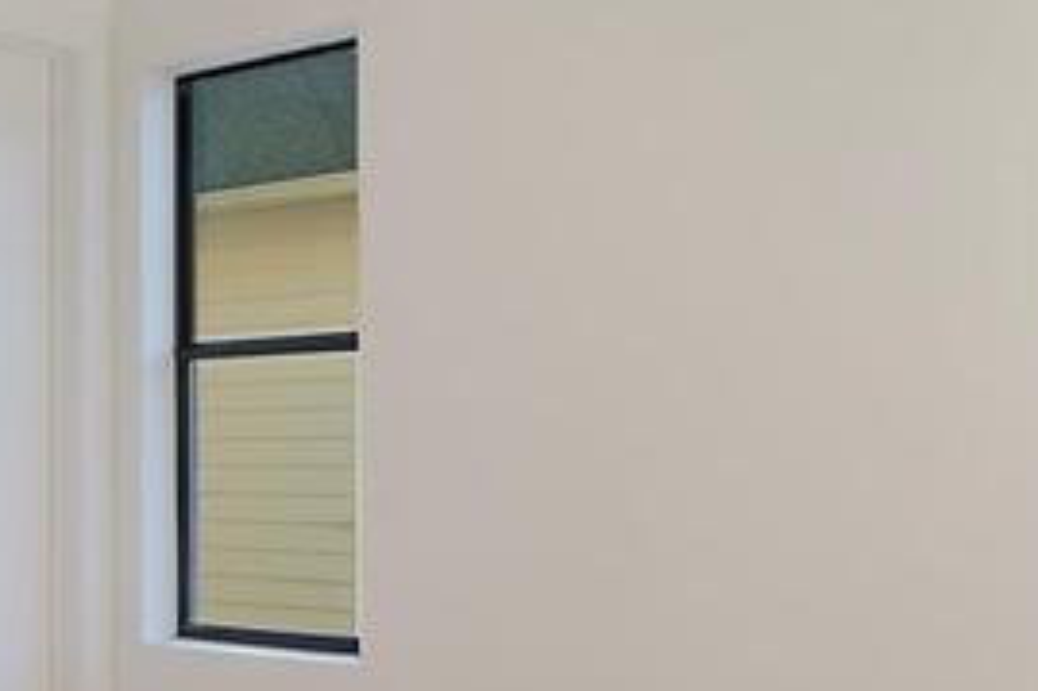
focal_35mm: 57
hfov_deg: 34.5
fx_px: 1642
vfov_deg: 23.6
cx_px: 286
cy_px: 479
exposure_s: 1/50
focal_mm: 10
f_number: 7.1
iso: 100
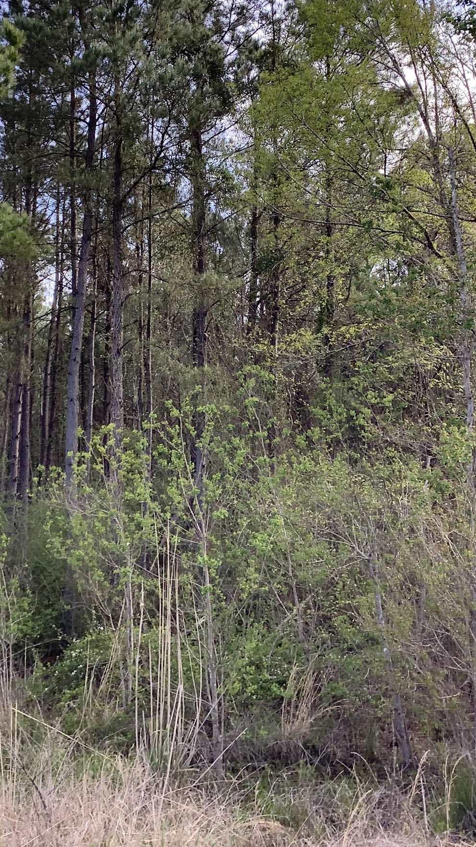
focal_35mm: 44
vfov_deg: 46.0
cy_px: 315
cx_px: 208
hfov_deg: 27.1
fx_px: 987
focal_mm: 3.3
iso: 25
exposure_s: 1/120
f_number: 2.4
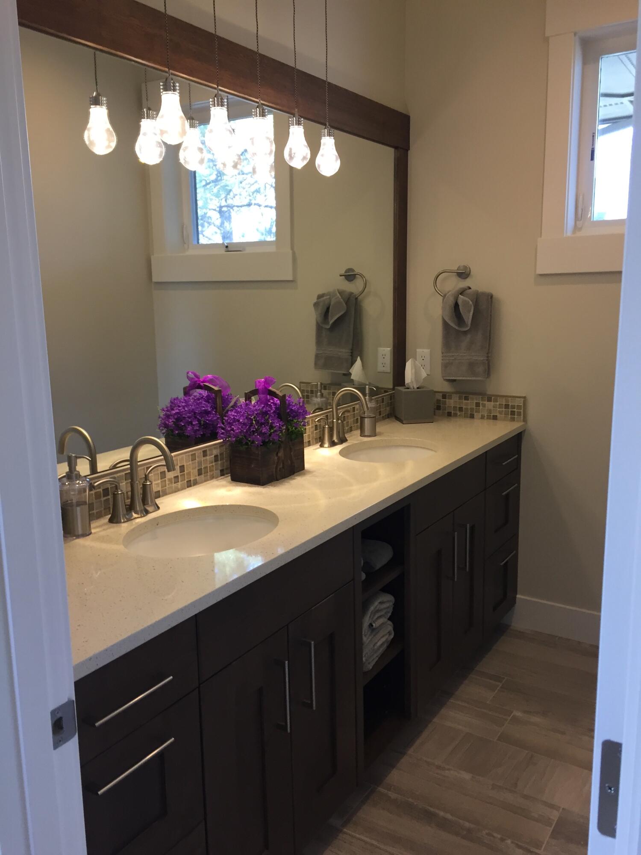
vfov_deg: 61.7
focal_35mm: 29
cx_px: 320
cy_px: 428
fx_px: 716
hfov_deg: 48.2
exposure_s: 1/33
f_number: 2.2
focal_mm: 4.15
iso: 64
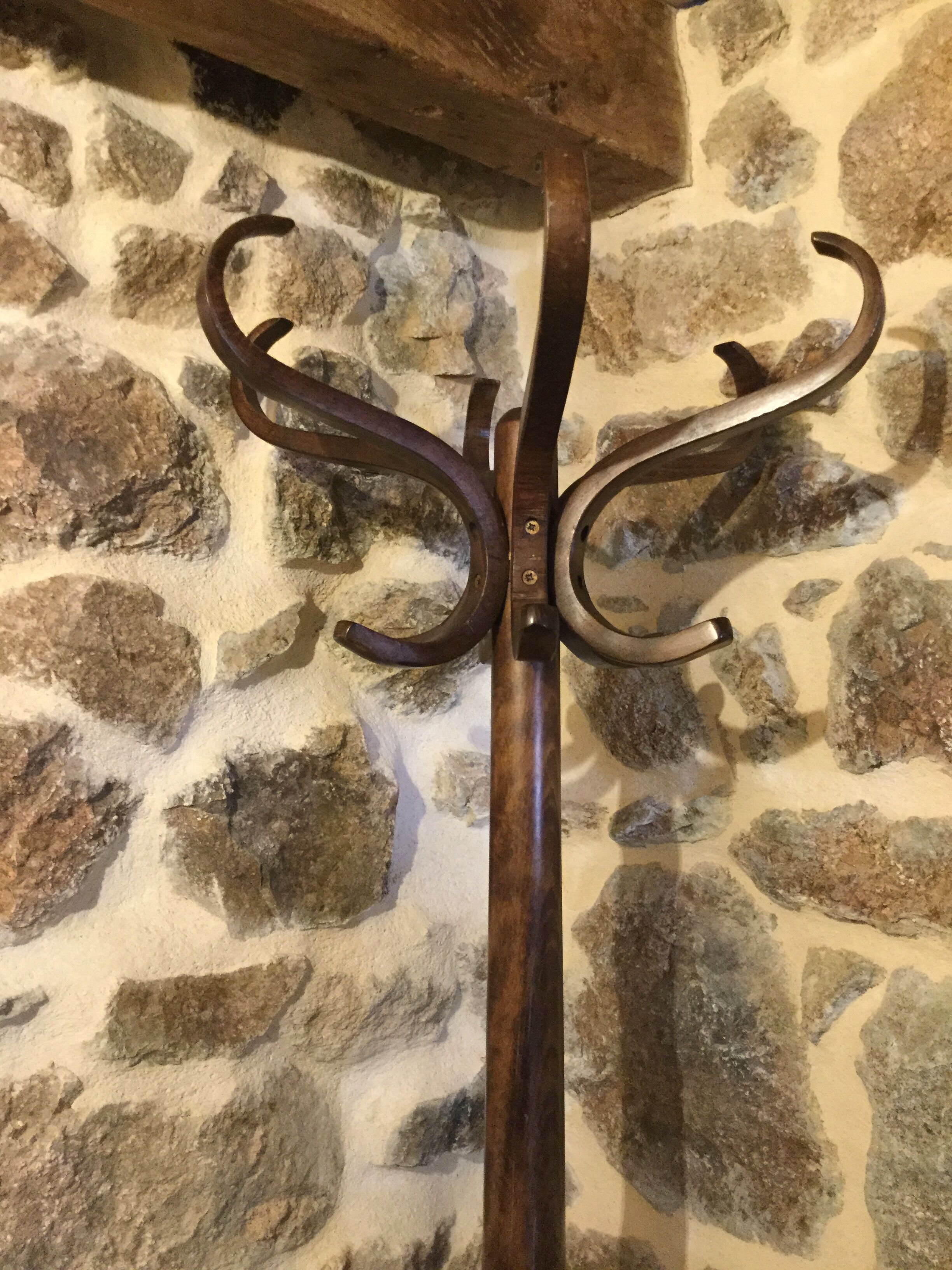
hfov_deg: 45.4
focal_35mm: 31
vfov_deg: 58.4
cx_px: 476
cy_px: 635
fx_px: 1137
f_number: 2.4
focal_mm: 3.3
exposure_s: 1/20
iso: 200
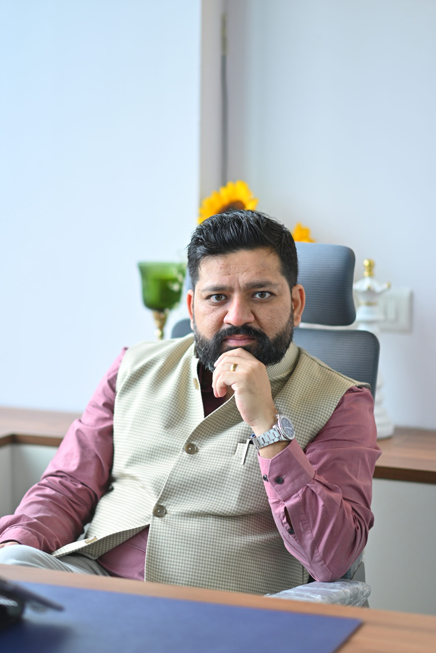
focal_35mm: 85
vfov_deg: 23.9
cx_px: 218
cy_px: 326
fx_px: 1543
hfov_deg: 16.1
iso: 250
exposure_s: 1/200
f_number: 1.8
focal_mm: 85
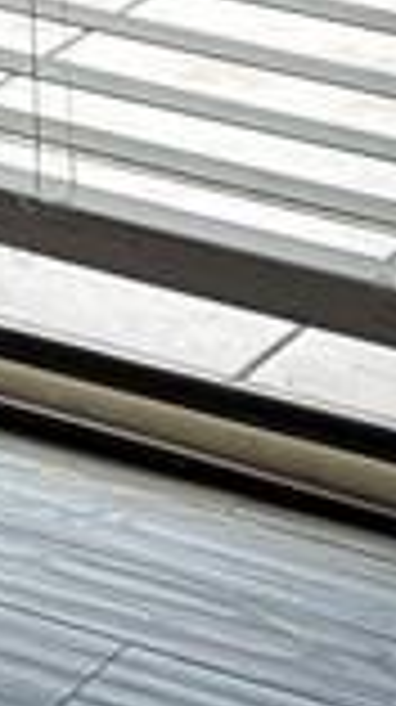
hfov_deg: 4.1
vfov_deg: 7.1
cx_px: -1472
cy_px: -1506
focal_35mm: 266
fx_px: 4979
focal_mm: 6.76
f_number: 1.78
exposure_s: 1/60
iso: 125
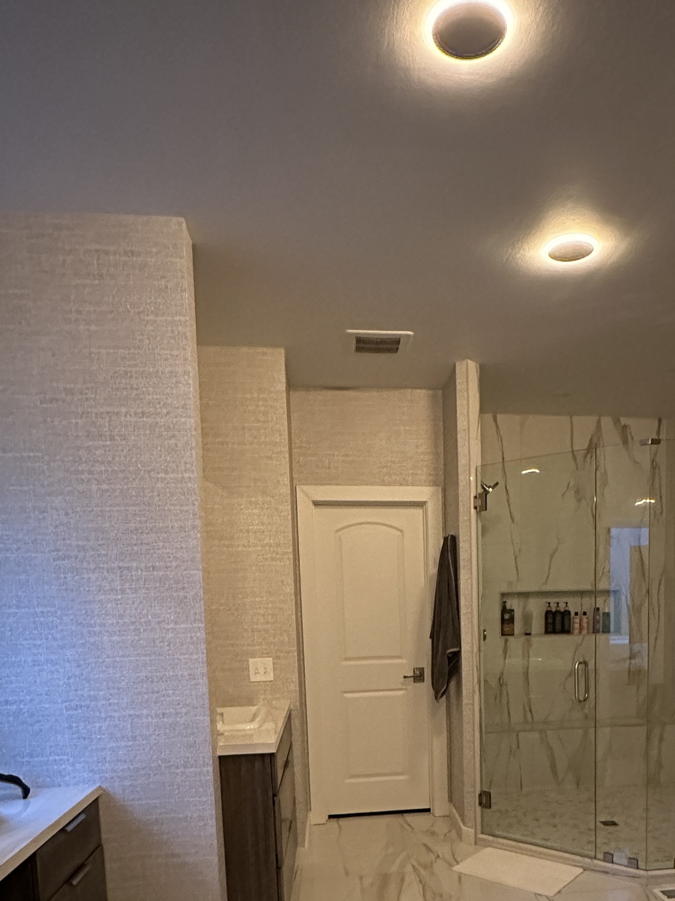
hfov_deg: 50.7
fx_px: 702
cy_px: 667
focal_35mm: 27
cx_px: 432
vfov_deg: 61.9
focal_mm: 2.22
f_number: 2.2
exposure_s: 1/38
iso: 1600
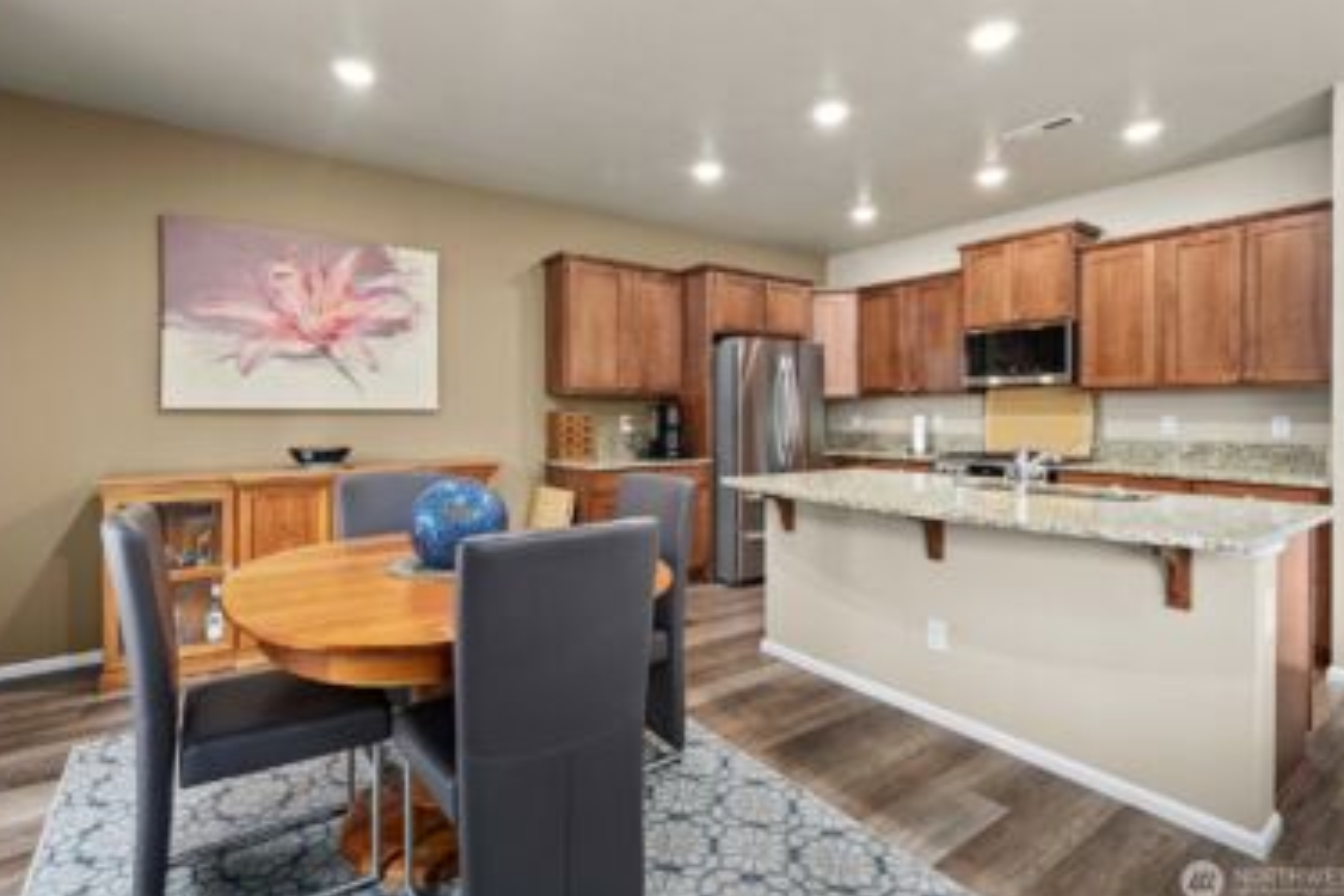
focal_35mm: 16
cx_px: 670
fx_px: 597
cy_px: 435
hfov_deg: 96.7
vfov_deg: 73.7
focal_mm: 15
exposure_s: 1/3
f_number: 7.1
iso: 1000
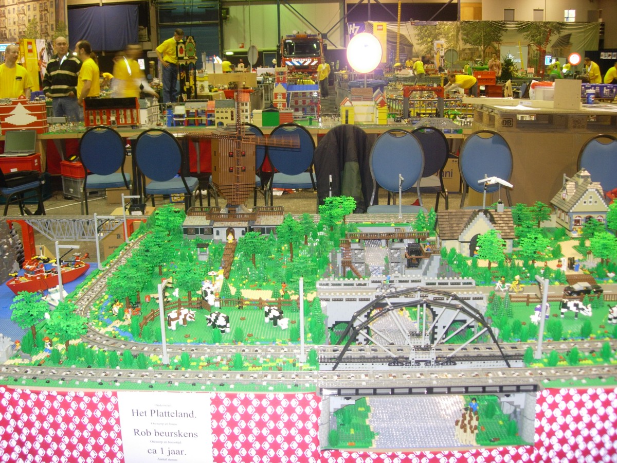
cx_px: 308
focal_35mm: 38
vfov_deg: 37.7
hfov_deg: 49.0
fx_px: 677
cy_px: 232
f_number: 2.8
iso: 79
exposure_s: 1/5.9
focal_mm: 7.8
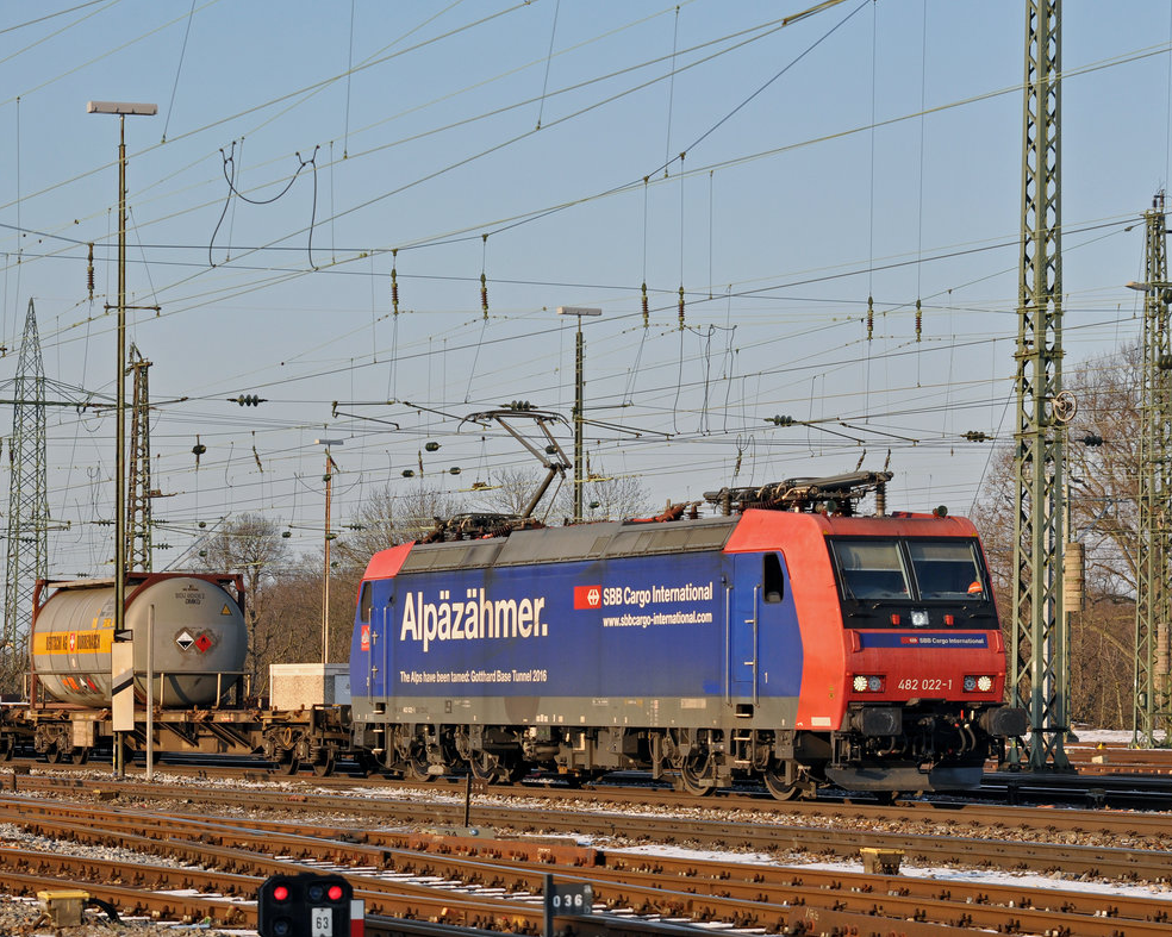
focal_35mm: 120
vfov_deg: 12.8
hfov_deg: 16.0
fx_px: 4162
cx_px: 560
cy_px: 464
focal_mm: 70
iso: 250
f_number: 5
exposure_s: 1/800
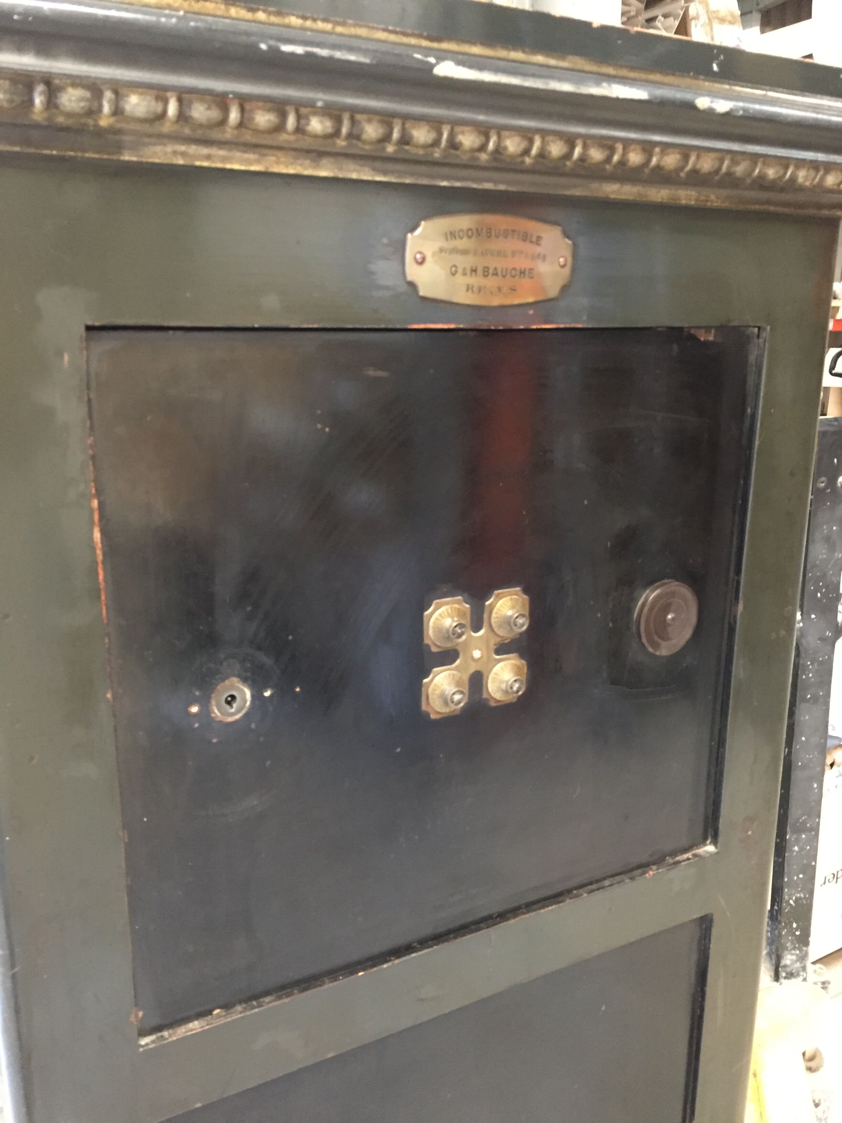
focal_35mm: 29
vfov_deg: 61.7
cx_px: 421
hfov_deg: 48.2
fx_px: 941
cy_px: 562
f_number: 2.2
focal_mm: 4.15
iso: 640
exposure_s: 1/17
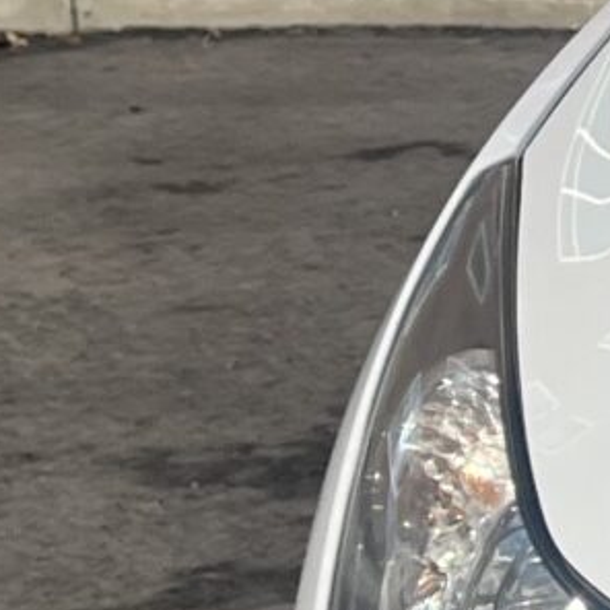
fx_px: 3967
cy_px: 361
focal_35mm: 199
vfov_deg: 8.8
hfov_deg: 7.5
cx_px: 1982
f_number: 1.6
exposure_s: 1/8403
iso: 50
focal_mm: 5.1
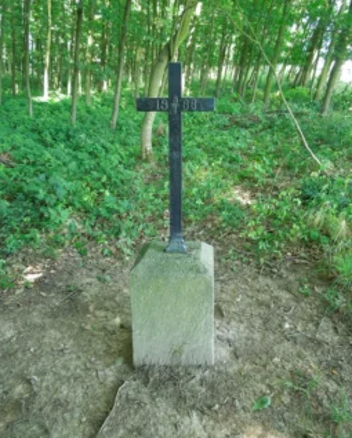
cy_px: 209
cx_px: 179
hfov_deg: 53.2
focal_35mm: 27
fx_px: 351
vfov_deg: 64.0
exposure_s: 1/80
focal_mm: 4.5
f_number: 3.3
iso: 400
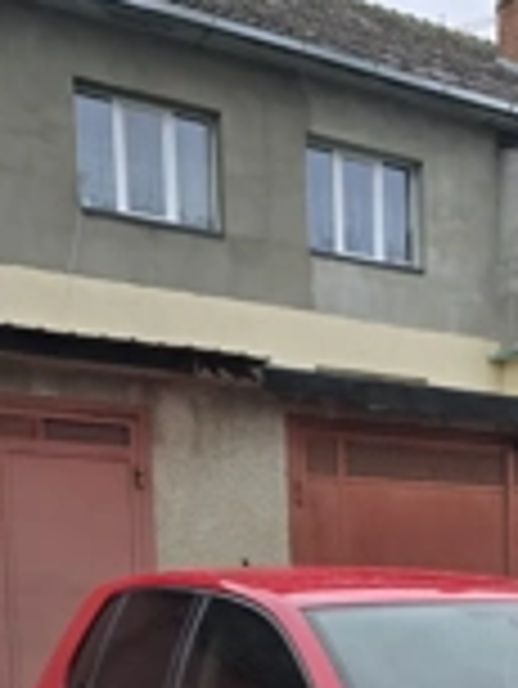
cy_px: 755
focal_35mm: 60
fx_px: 1195
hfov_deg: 22.7
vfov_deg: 29.1
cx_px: 608
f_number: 1.7
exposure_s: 1/185
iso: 12
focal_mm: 6.3
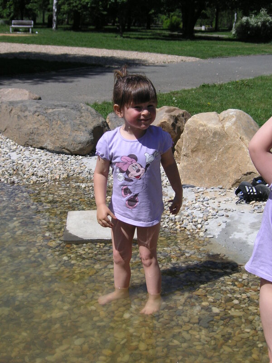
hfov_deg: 27.5
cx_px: 136
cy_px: 182
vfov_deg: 36.2
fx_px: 555
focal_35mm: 53
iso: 50
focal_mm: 8.9
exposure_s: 1/180
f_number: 9.5
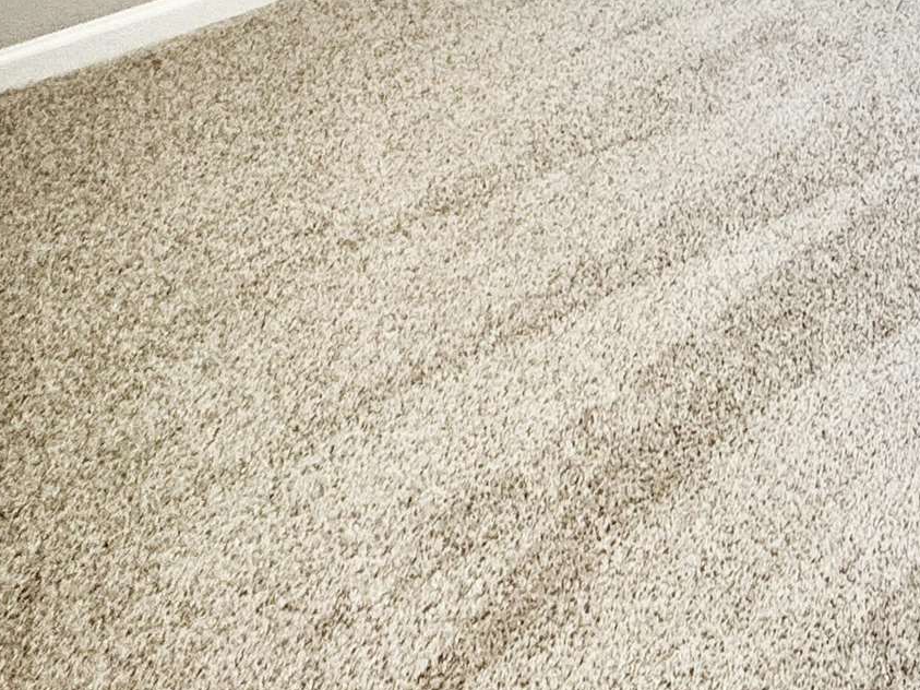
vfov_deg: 20.4
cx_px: 1283
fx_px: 1355
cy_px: -544
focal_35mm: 51
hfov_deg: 28.4
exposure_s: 1/120
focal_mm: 2.22
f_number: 2.2
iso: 80
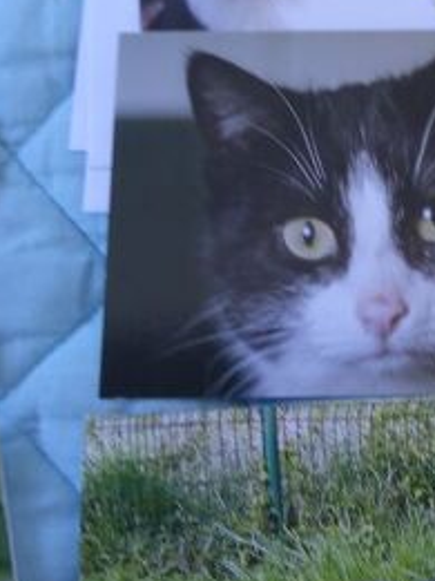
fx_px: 1072
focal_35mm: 64
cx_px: 518
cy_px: 185
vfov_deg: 30.0
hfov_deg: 21.4
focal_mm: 3.08
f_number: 2
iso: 50
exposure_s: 1/50
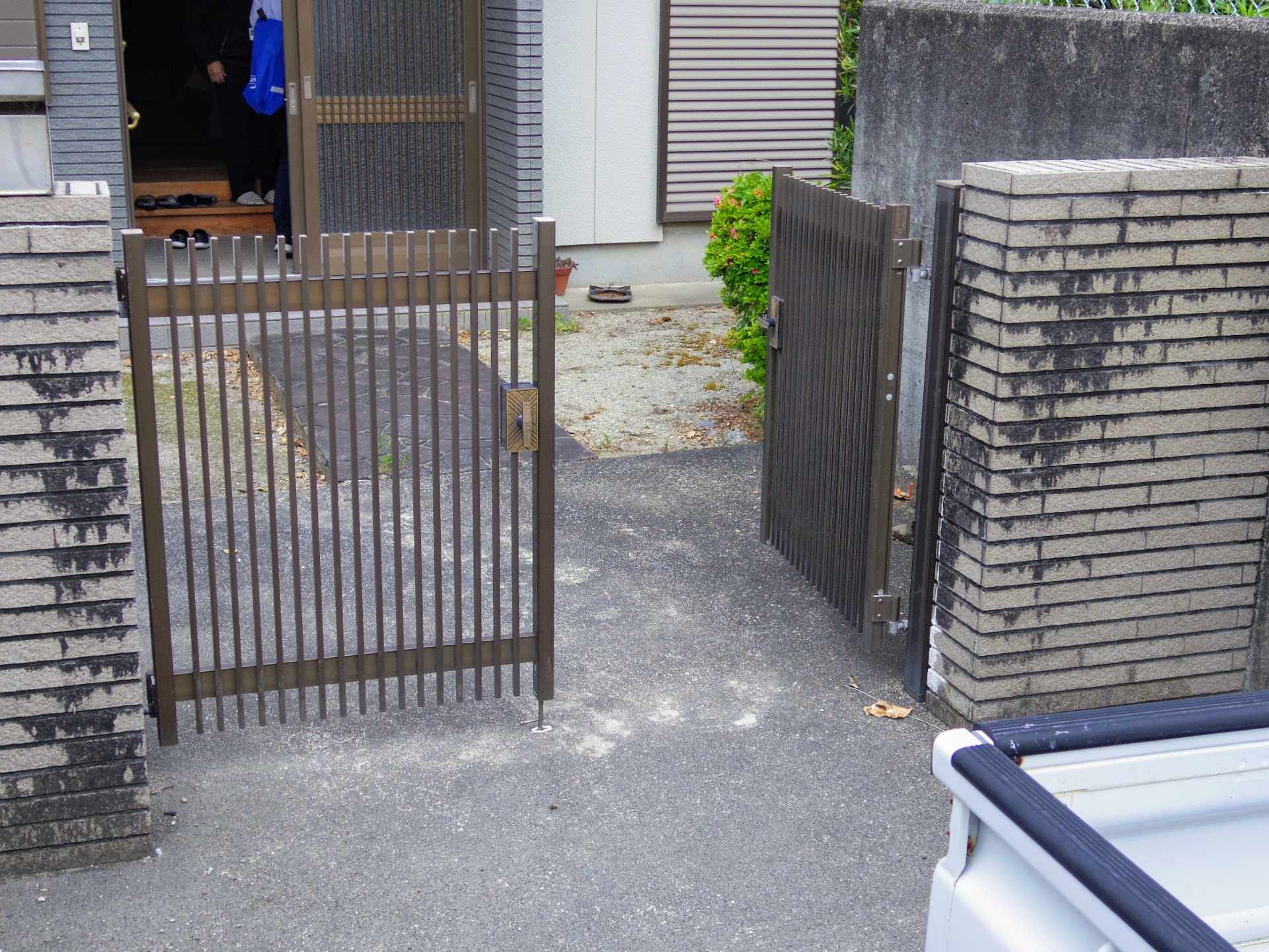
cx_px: 634
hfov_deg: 40.4
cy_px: 476
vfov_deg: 30.9
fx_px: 1723
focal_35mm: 47
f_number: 3.2
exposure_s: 1/500
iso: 125
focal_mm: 8.5
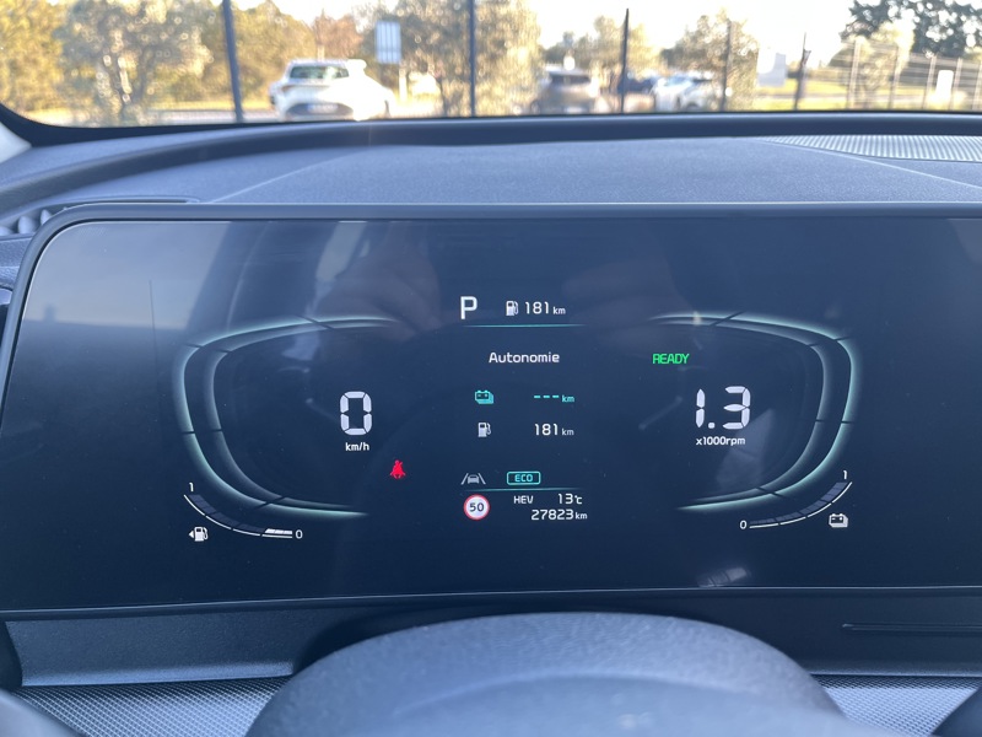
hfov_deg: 67.3
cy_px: 368
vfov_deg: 53.1
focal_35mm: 26
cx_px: 491
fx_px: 738
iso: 125
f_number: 1.6
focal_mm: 5.1
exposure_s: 1/121
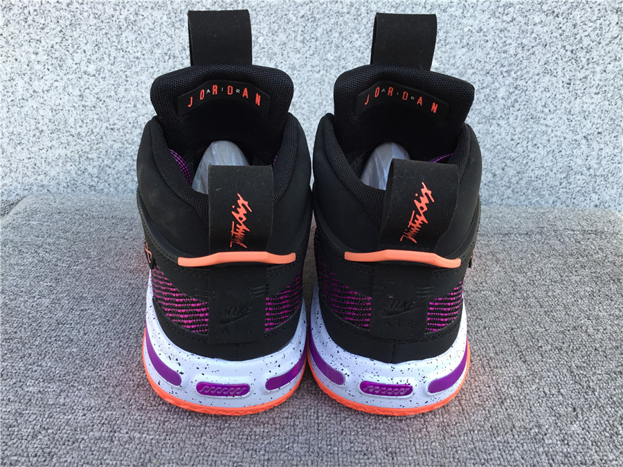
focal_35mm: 31
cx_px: 312
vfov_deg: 45.4
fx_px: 558
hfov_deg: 58.4
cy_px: 234
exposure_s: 1/144
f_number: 2.4
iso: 25
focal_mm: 3.3
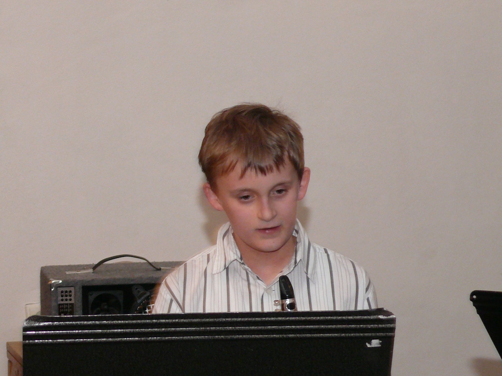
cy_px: 188
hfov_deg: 11.8
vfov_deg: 8.9
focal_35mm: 167
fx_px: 2422
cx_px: 251
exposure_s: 1/30
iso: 200
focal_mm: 20
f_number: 3.2
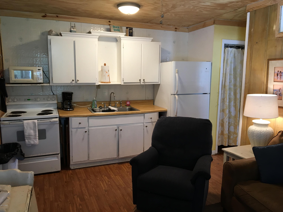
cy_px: 106
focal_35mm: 29
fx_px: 237
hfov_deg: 61.7
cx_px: 142
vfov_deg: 48.2
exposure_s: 1/30
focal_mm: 4.15
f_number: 2.2
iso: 64
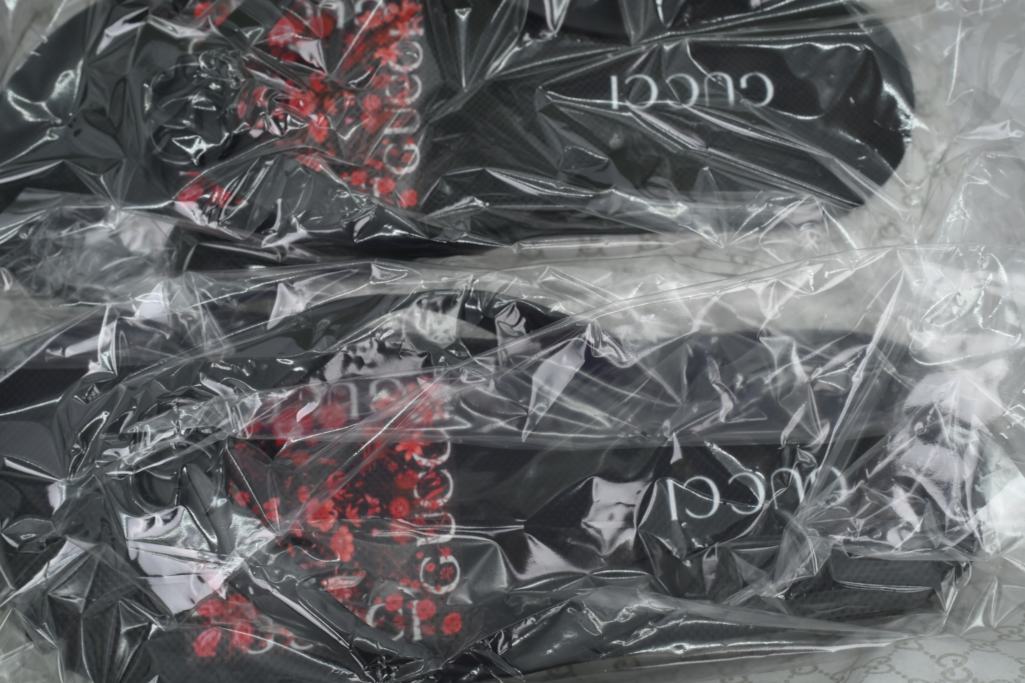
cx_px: 488
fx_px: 1185
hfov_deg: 46.8
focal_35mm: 42
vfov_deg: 32.2
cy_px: 332
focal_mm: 33.5
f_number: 10
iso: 400
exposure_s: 1/100
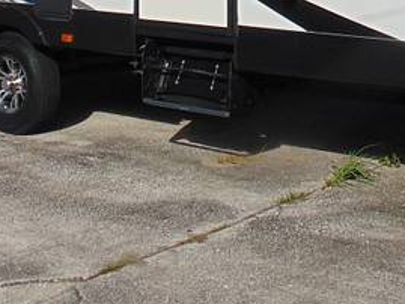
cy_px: -110
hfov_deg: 20.9
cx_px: 298
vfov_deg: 15.1
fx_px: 1089
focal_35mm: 93
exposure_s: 1/400
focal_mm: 4.5
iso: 80
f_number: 7.7
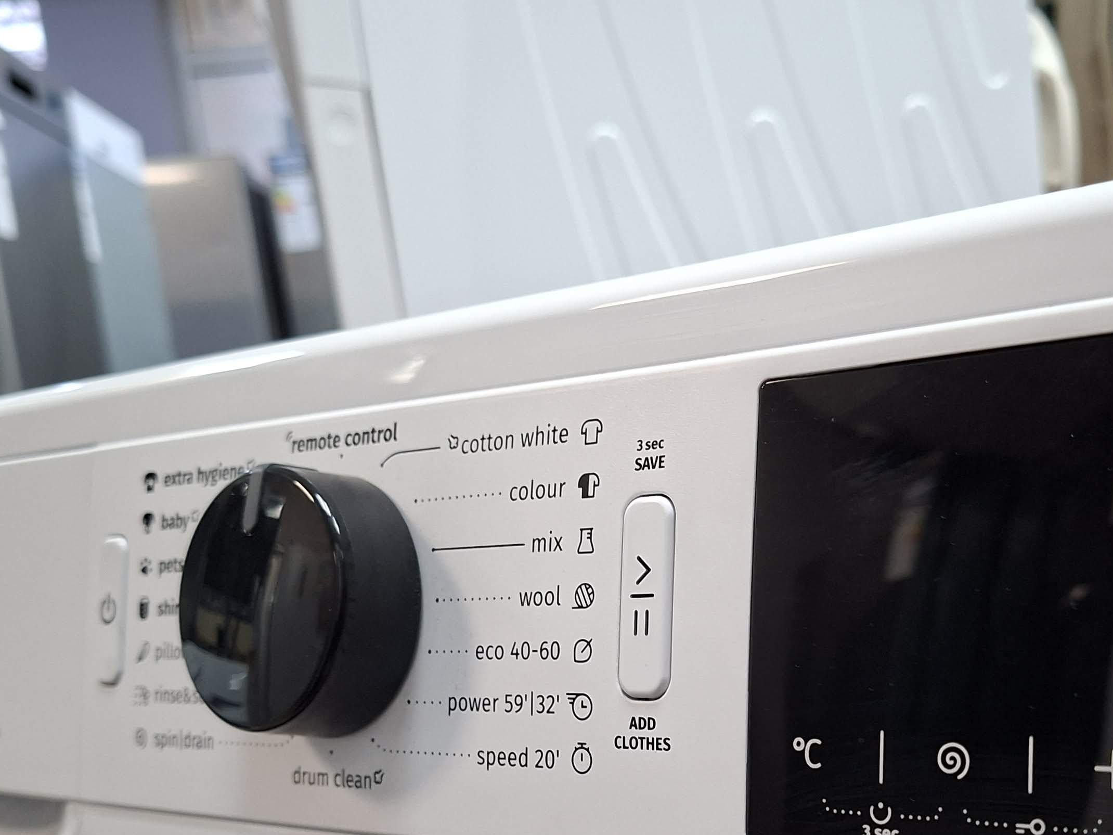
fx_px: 1383
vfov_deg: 32.6
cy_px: 672
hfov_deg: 43.2
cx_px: 745
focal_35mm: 43
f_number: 1.8
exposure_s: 1/50
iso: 320
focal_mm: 5.54
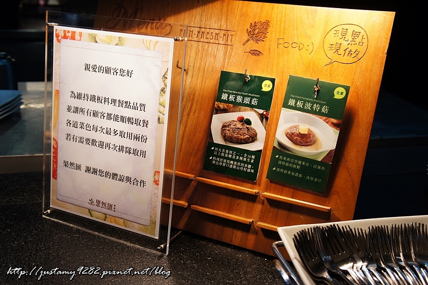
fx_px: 446
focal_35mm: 38
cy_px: 142
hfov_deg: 51.3
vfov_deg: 35.5
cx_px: 214
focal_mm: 25
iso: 200
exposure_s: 1/60
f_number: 4
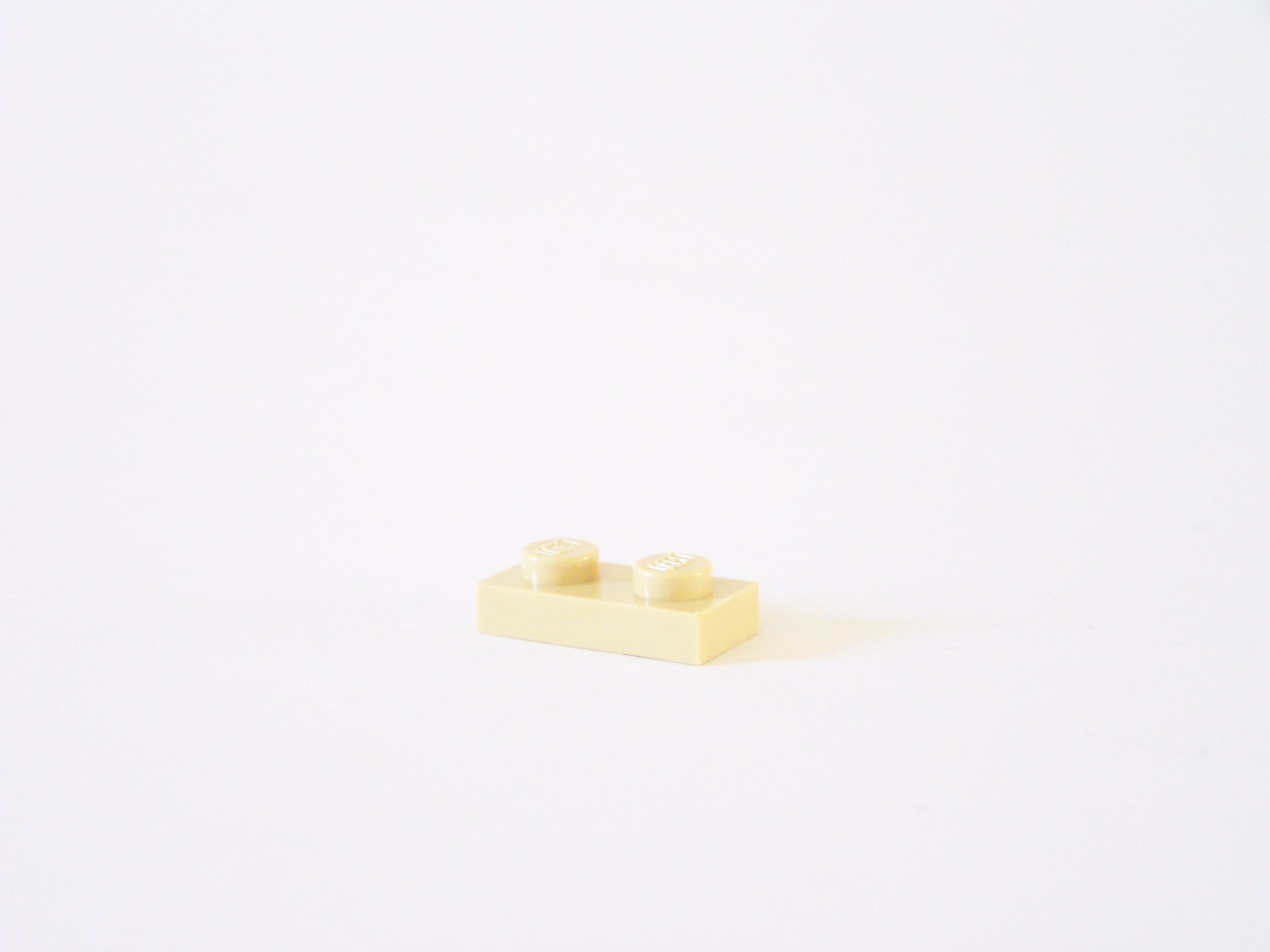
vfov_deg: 15.7
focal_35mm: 94
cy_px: 476
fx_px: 3449
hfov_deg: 20.9
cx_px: 635
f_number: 3.2
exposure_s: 1/20
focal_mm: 15.6
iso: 400
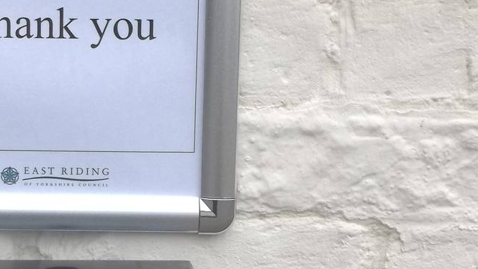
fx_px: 1115
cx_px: 96
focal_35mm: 88
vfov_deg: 13.7
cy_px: 192
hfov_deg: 23.8
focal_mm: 5.9
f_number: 3.3
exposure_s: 1/160
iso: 80
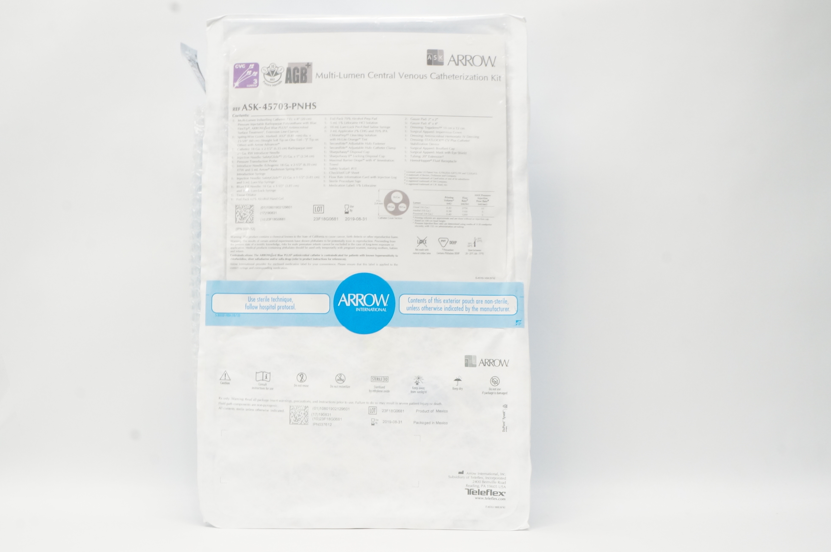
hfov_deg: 55.7
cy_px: 303
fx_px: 784
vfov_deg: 38.8
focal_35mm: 34
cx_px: 367
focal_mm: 18
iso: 800
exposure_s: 1/13
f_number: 14
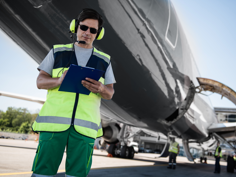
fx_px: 286
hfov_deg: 44.8
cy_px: 87
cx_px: 125
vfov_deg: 34.3
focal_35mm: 42
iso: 100
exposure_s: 1/250
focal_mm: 38
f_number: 2.8
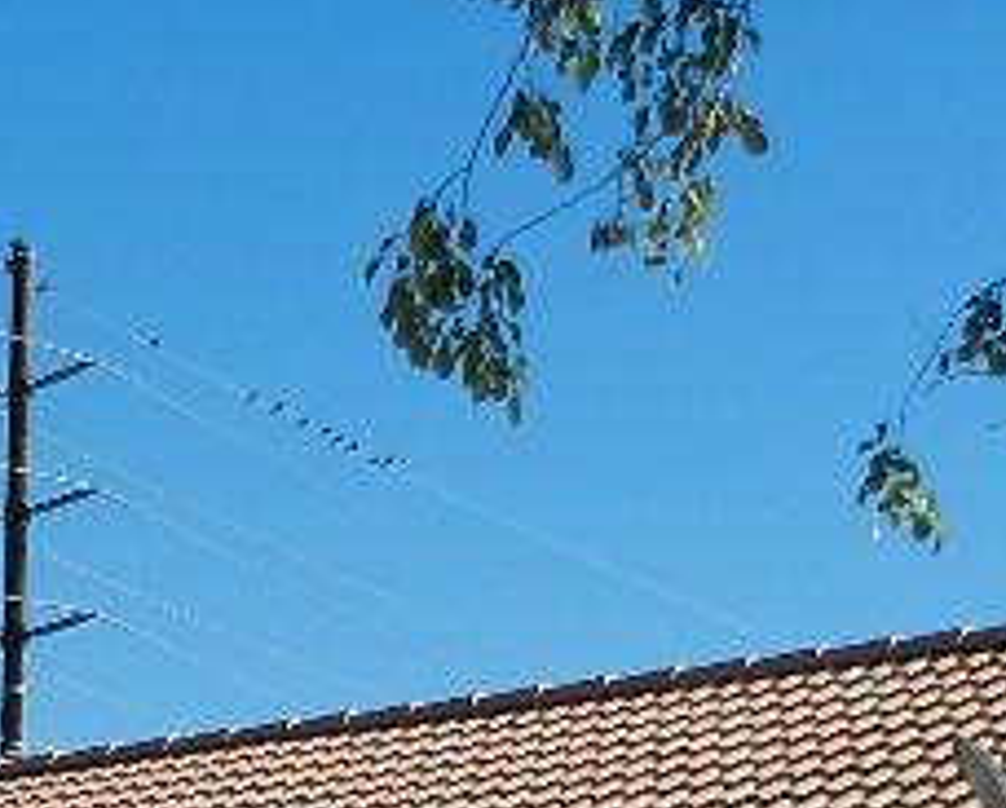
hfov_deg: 14.8
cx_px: -84
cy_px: 1267
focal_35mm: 127
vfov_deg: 11.6
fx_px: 3786
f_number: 3.6
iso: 160
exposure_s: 1/1600
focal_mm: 5.1
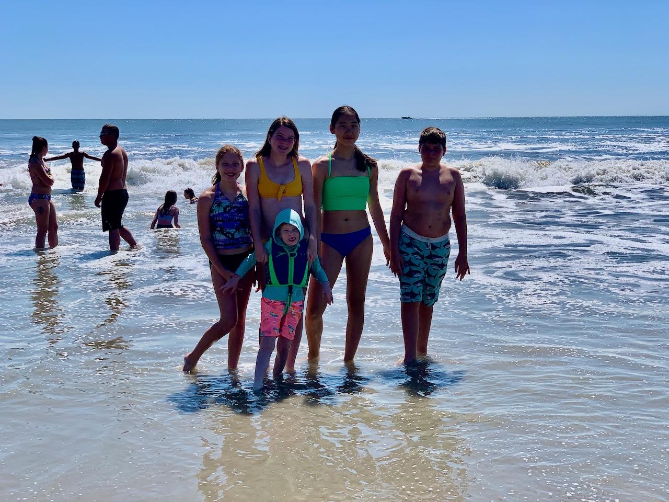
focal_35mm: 52
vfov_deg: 28.0
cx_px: 334
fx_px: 1005
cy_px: 251
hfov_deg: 36.8
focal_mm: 6
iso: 16
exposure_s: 1/2519
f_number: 2.4
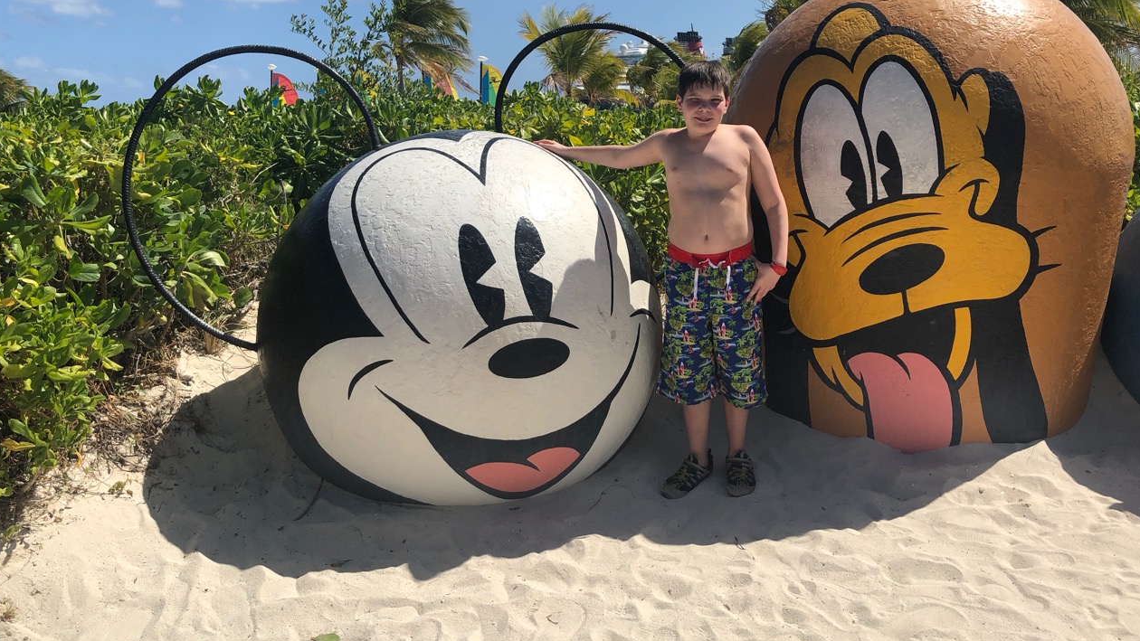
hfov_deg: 62.6
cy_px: 303
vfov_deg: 37.8
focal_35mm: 31
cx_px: 566
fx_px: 937
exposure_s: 1/3472
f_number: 1.8
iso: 25
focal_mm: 4
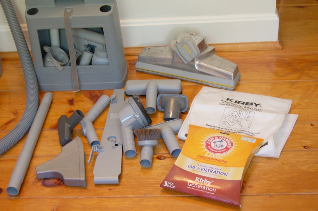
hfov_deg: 31.9
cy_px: 106
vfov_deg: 21.5
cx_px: 159
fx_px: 556
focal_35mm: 63
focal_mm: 42
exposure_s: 1/15
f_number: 5.3
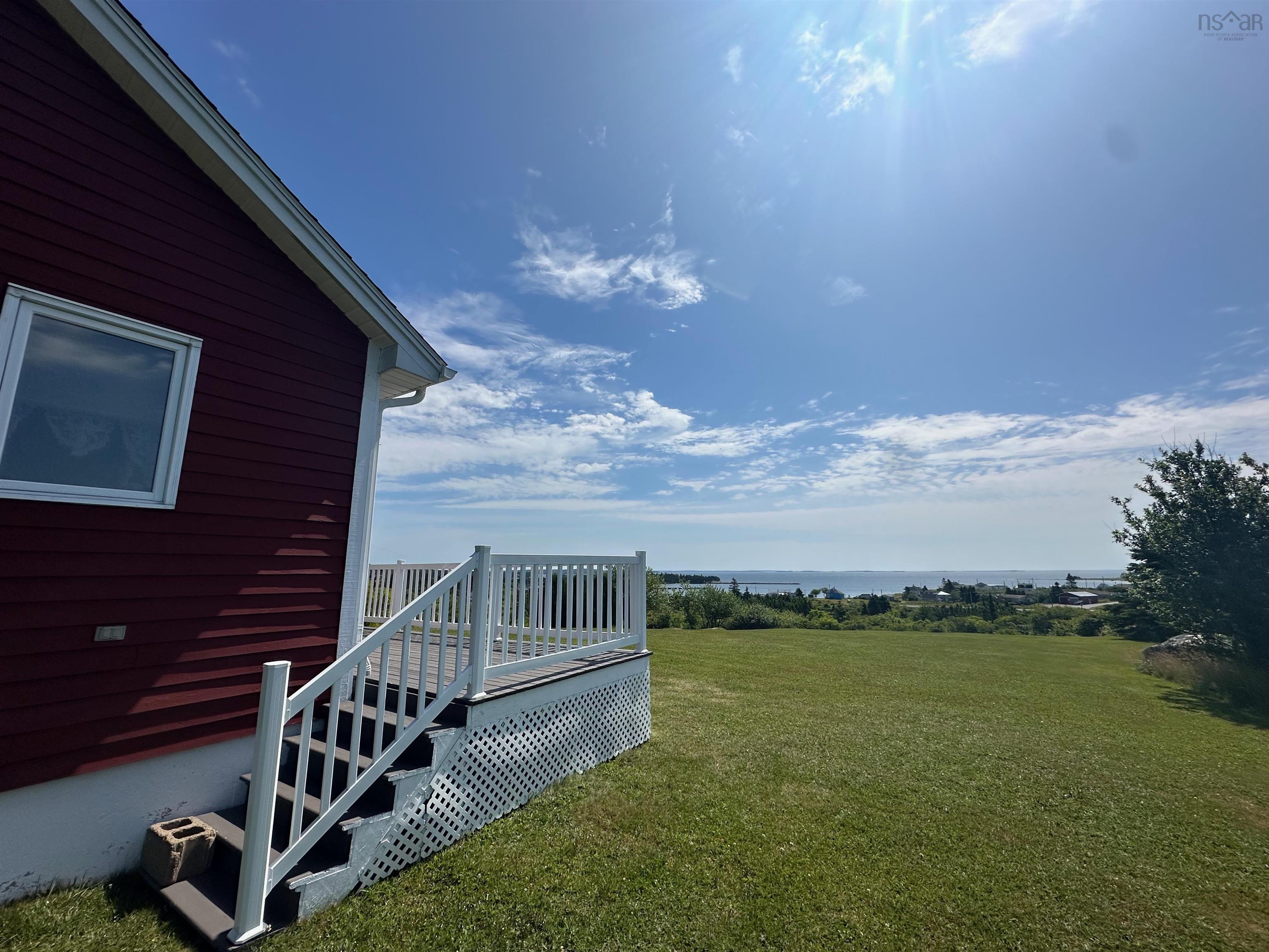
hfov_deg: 102.1
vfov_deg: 85.7
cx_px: 634
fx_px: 513
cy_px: 476
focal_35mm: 14
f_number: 2.2
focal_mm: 2.22
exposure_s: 1/6897
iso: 50
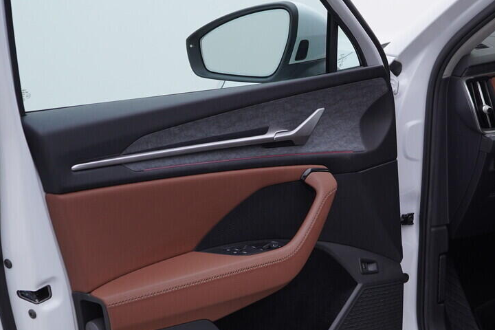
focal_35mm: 72
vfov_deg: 18.9
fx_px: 990
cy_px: 169
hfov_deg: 27.6
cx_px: 383
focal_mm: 24
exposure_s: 1/80
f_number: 4
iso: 125
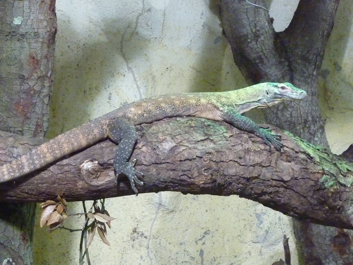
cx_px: 176
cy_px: 132
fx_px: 1142
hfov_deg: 17.6
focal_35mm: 112
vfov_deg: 13.2
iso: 800
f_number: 4.2
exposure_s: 1/80
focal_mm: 12.8
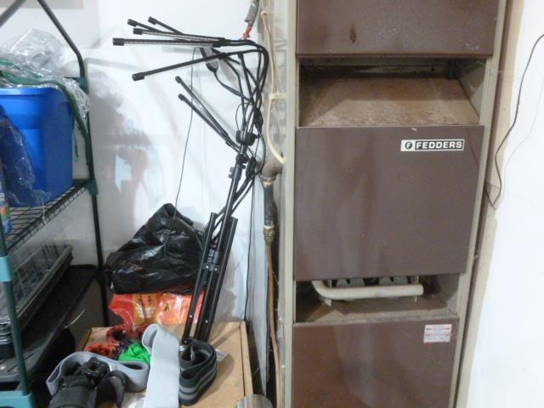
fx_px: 440
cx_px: 272
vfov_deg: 49.7
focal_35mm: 28
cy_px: 204
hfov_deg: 63.4
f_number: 3.3
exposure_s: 1/13
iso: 800
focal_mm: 5
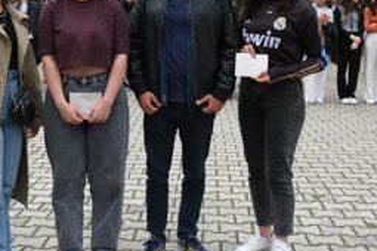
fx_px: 524
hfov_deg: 39.4
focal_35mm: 50
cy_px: 100
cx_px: 148
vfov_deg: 26.9
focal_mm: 19.4
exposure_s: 1/4000
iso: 2000
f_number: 5.6
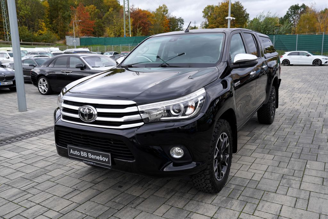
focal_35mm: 30
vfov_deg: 43.6
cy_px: 110
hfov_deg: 61.9
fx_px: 273
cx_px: 164
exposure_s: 1/100
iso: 100
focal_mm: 30
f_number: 5
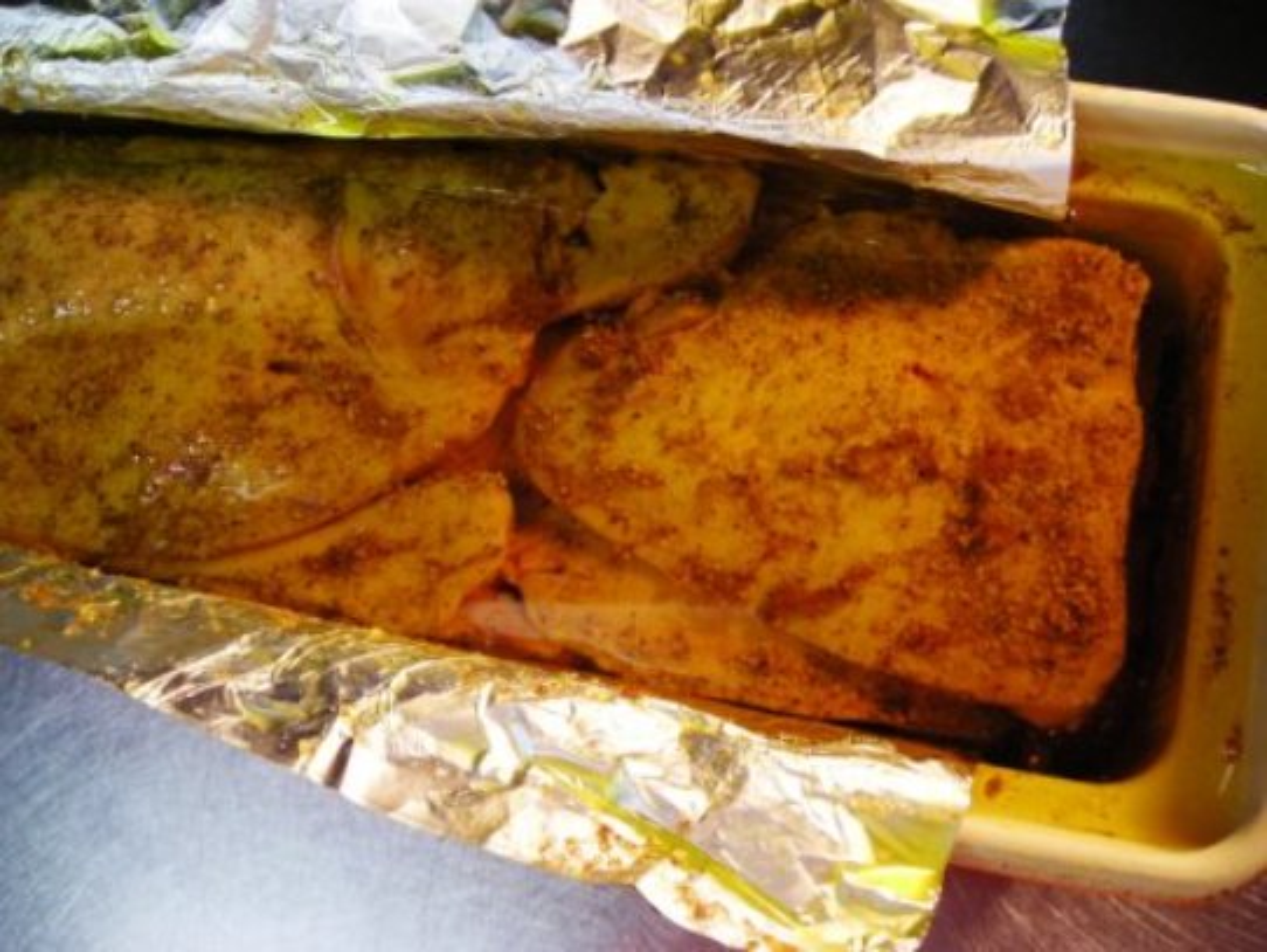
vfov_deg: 37.7
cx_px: 634
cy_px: 476
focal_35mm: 38
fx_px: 1391
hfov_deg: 49.0
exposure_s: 1/30.6
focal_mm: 6.3
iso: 140
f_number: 3.2
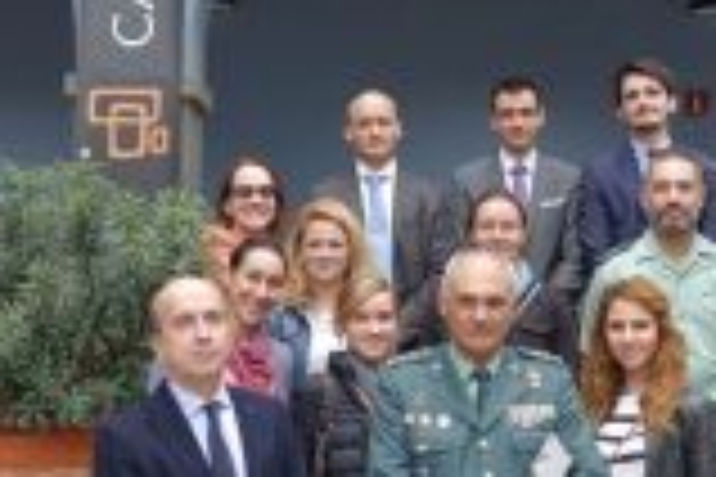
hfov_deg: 34.1
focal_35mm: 58
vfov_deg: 23.4
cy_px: 245
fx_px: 1153
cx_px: 489
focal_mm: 8.81
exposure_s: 1/125
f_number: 2.8
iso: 125
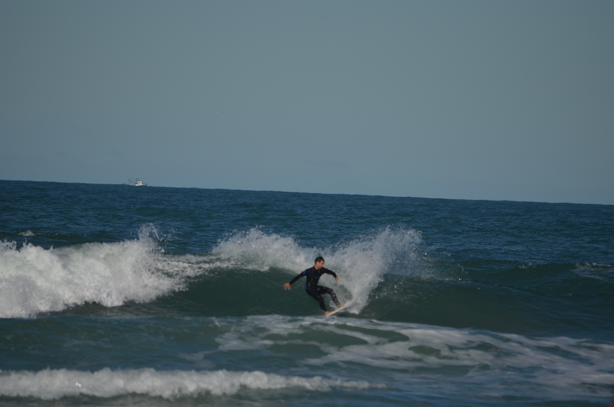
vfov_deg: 3.0
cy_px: 204
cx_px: 307
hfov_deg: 4.6
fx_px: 7660
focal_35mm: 450
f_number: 5.6
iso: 110
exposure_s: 1/2000
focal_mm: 300
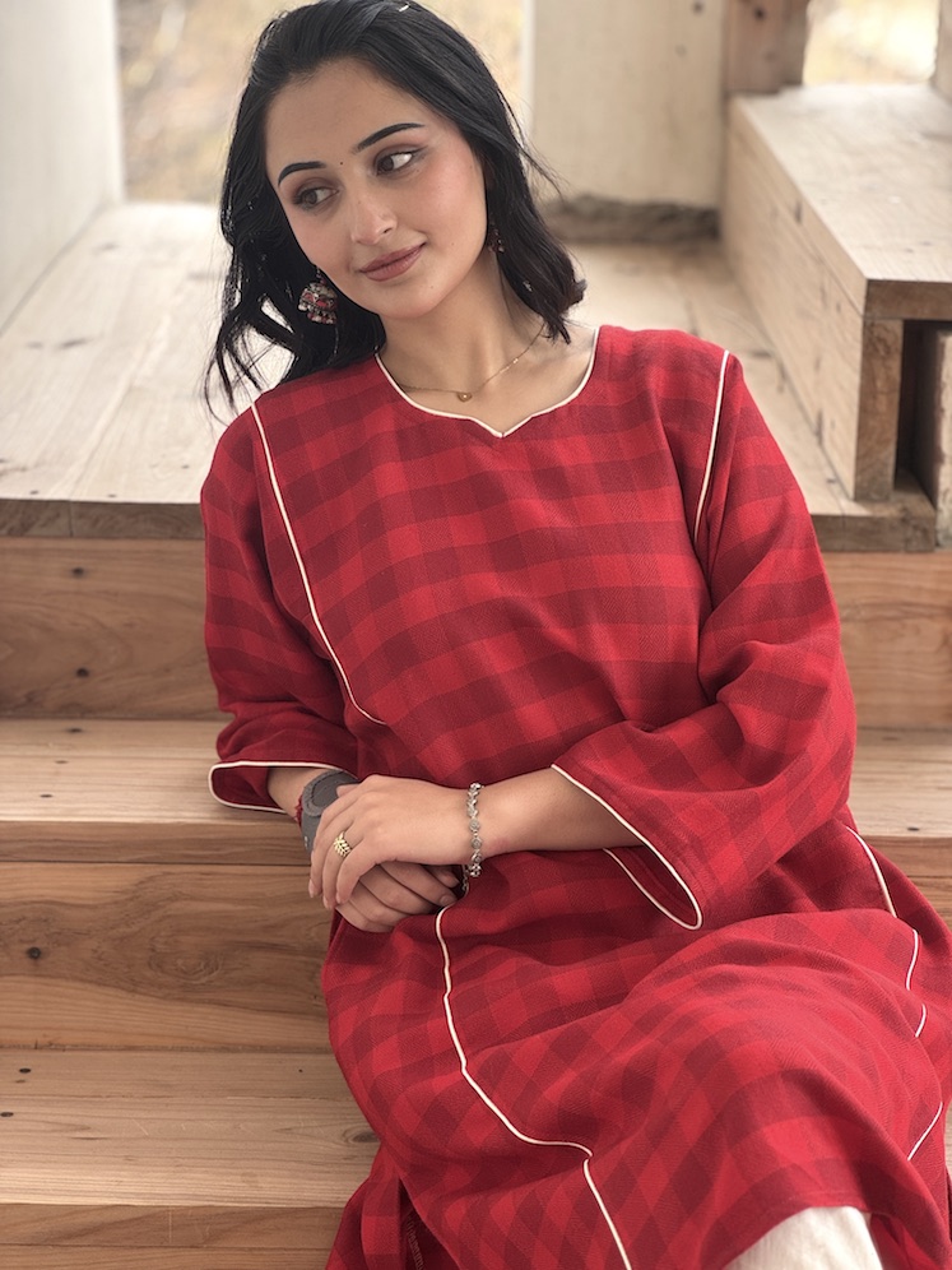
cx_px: 476
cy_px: 635
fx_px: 2824
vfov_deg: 25.3
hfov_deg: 19.1
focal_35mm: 77
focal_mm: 9
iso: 50
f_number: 2.8
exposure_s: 1/99
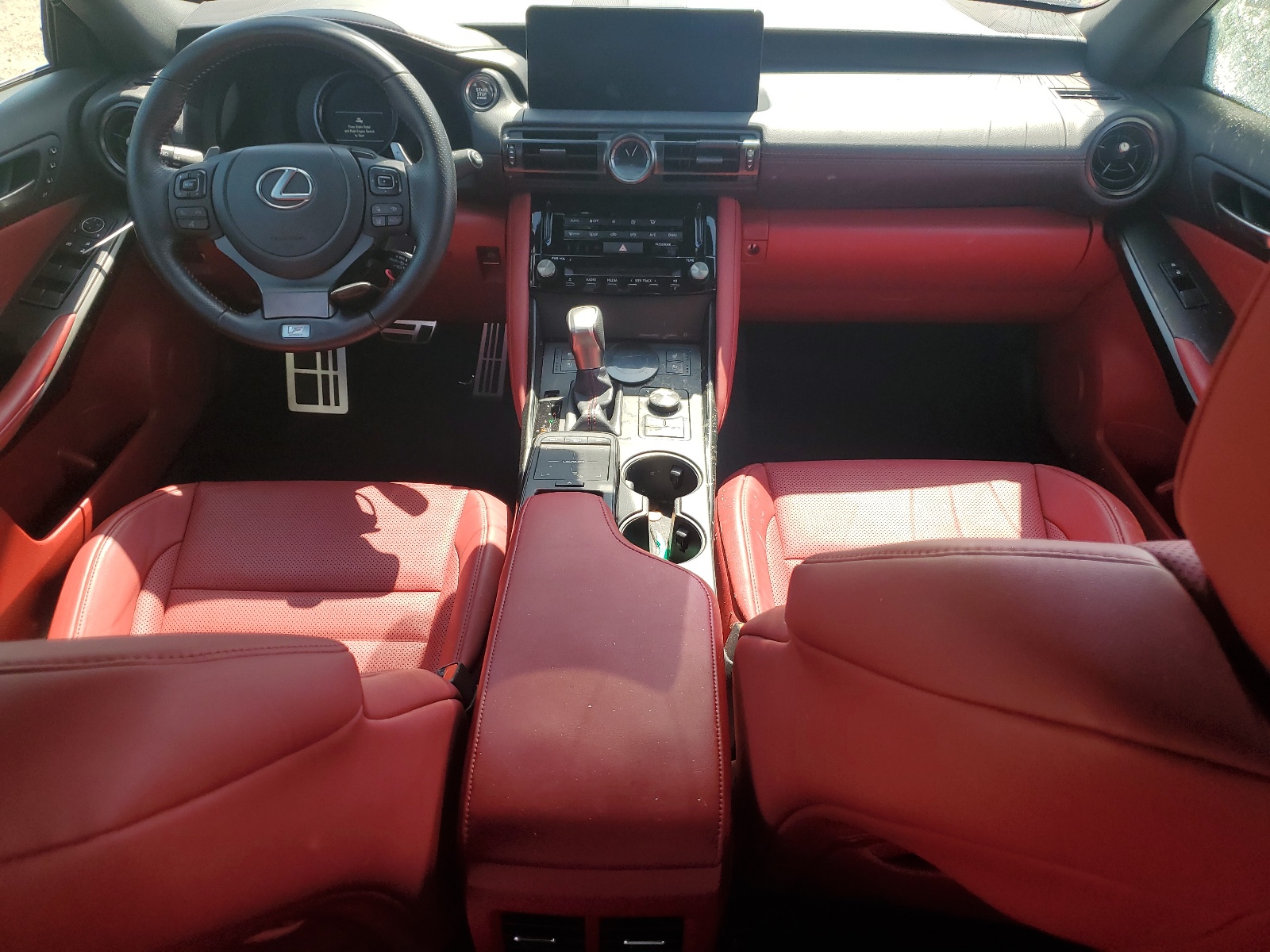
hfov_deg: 67.3
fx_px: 954
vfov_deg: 53.1
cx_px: 635
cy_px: 476
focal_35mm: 26
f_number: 1.5
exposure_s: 1/312
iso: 50
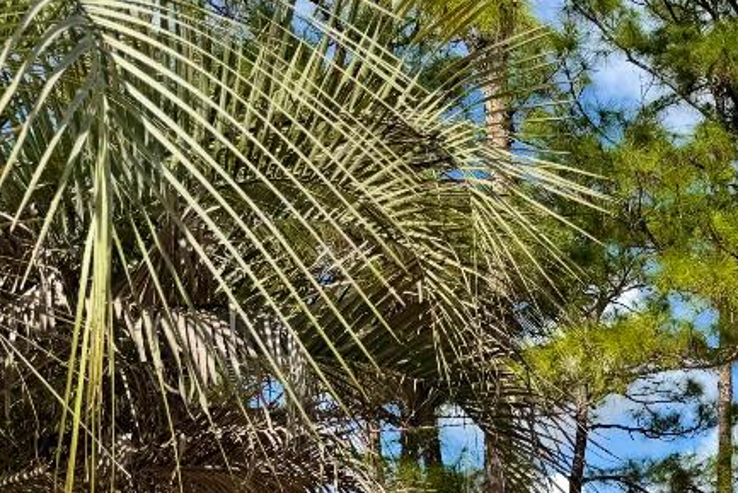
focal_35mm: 59
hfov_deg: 29.7
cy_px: 631
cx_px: 857
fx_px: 1210
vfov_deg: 21.0
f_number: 1.78
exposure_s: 1/6711
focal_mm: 6.76
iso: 80
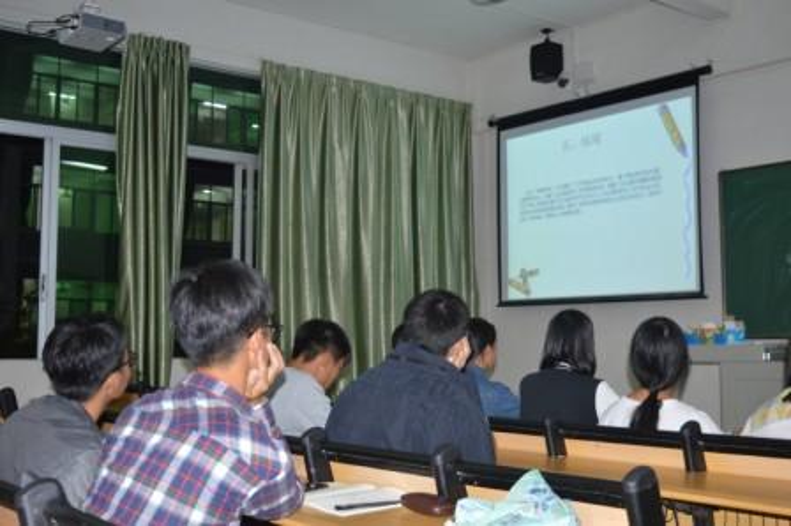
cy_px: 263
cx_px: 396
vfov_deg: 30.8
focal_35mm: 44
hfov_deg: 45.0
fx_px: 955
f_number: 4.2
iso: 640
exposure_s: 1/60
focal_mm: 29
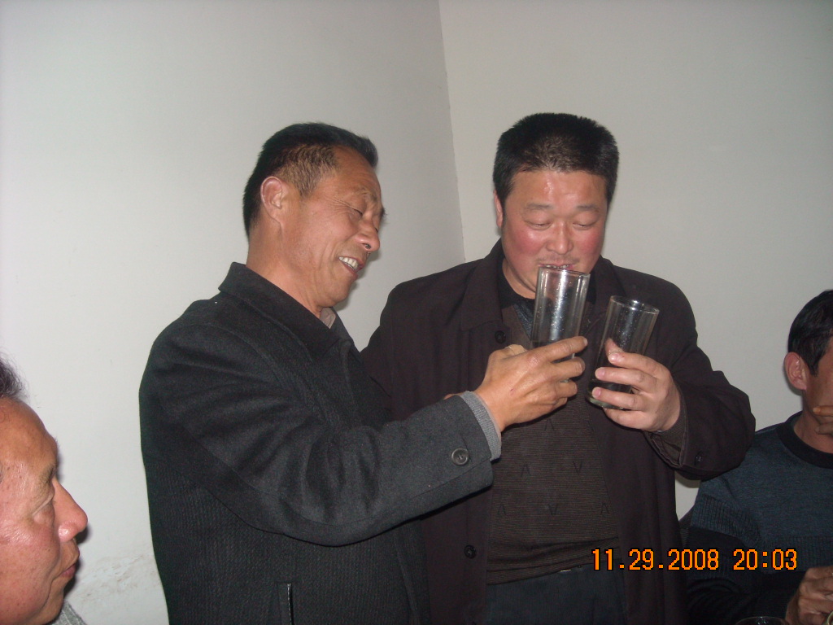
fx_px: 842
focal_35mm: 35
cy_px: 312
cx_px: 416
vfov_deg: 40.7
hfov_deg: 52.6
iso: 200
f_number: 2.8
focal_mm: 5.7
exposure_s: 1/60
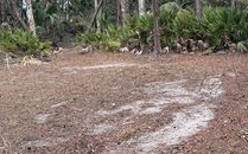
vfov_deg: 20.8
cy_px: 18
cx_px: 140
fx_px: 412
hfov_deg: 33.5
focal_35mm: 61
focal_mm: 6.76
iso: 100
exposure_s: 1/665
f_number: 1.78
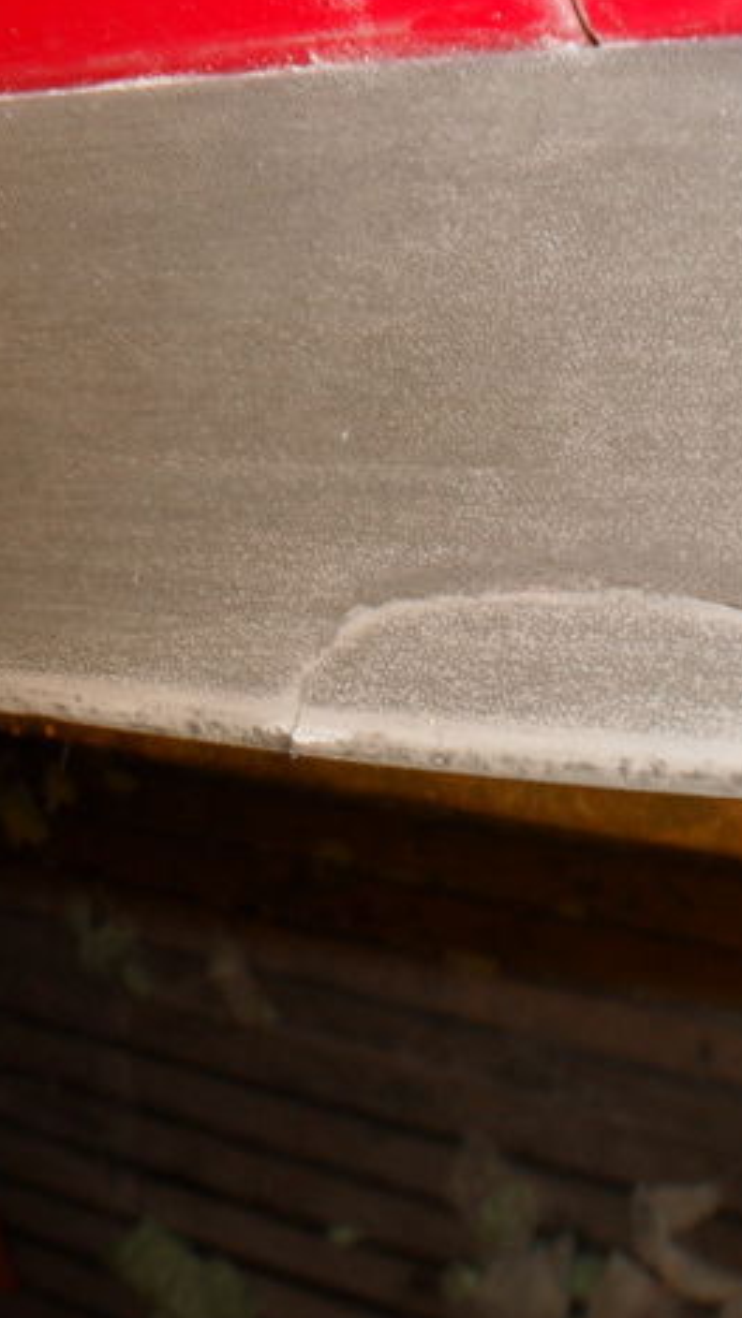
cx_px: 649
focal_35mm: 52
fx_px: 1818
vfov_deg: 39.9
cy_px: 658
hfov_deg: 22.6
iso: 200
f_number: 3.2
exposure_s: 1/45
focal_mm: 6.3
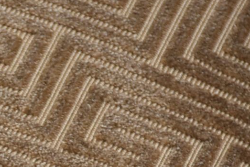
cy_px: 437
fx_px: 4772
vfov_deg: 2.0
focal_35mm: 687
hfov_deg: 3.0
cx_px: -151
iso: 200
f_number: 7.1
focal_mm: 80
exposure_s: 1/125
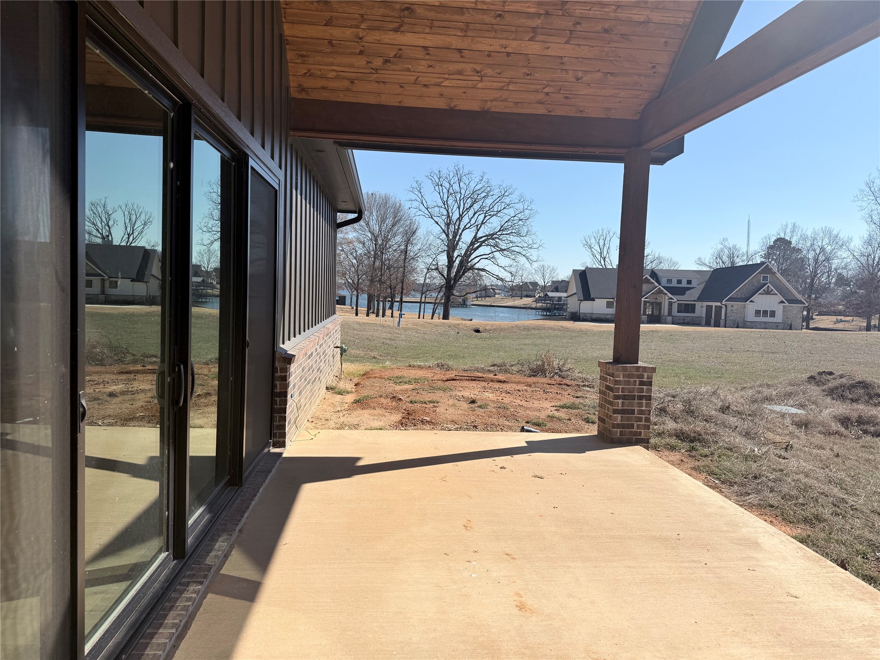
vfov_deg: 56.8
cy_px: 330
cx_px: 440
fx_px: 610
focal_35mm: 24
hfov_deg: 71.6
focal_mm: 6.76
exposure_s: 1/6173
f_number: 1.78
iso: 80
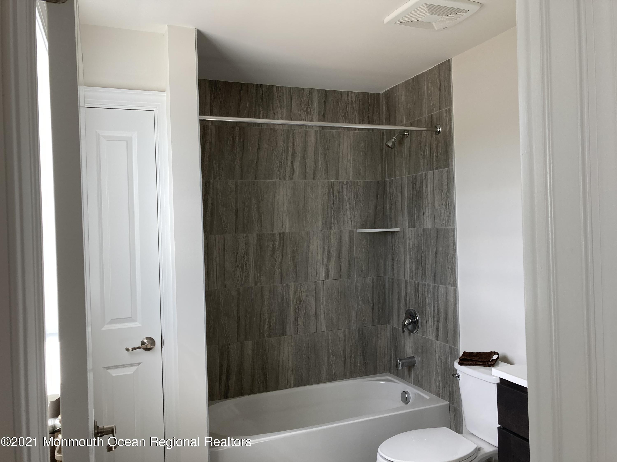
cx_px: 308
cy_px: 231
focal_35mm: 28
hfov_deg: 63.4
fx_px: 499
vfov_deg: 49.7
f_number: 1.8
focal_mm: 3.99
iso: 32
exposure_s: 1/120
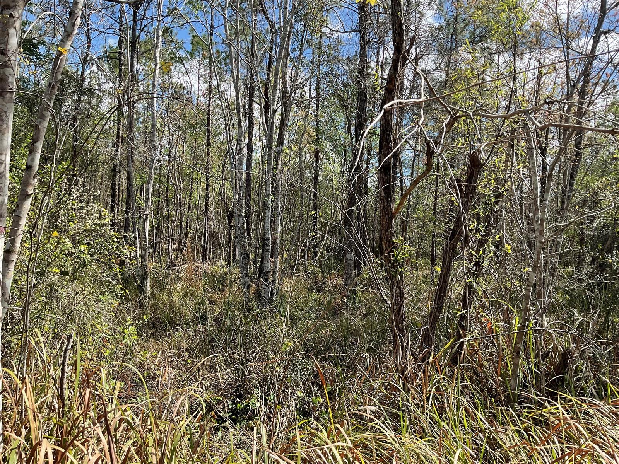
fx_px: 519
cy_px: 232
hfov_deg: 61.7
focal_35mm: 29
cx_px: 310
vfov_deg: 48.2
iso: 16
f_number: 1.8
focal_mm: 3
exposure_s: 1/770
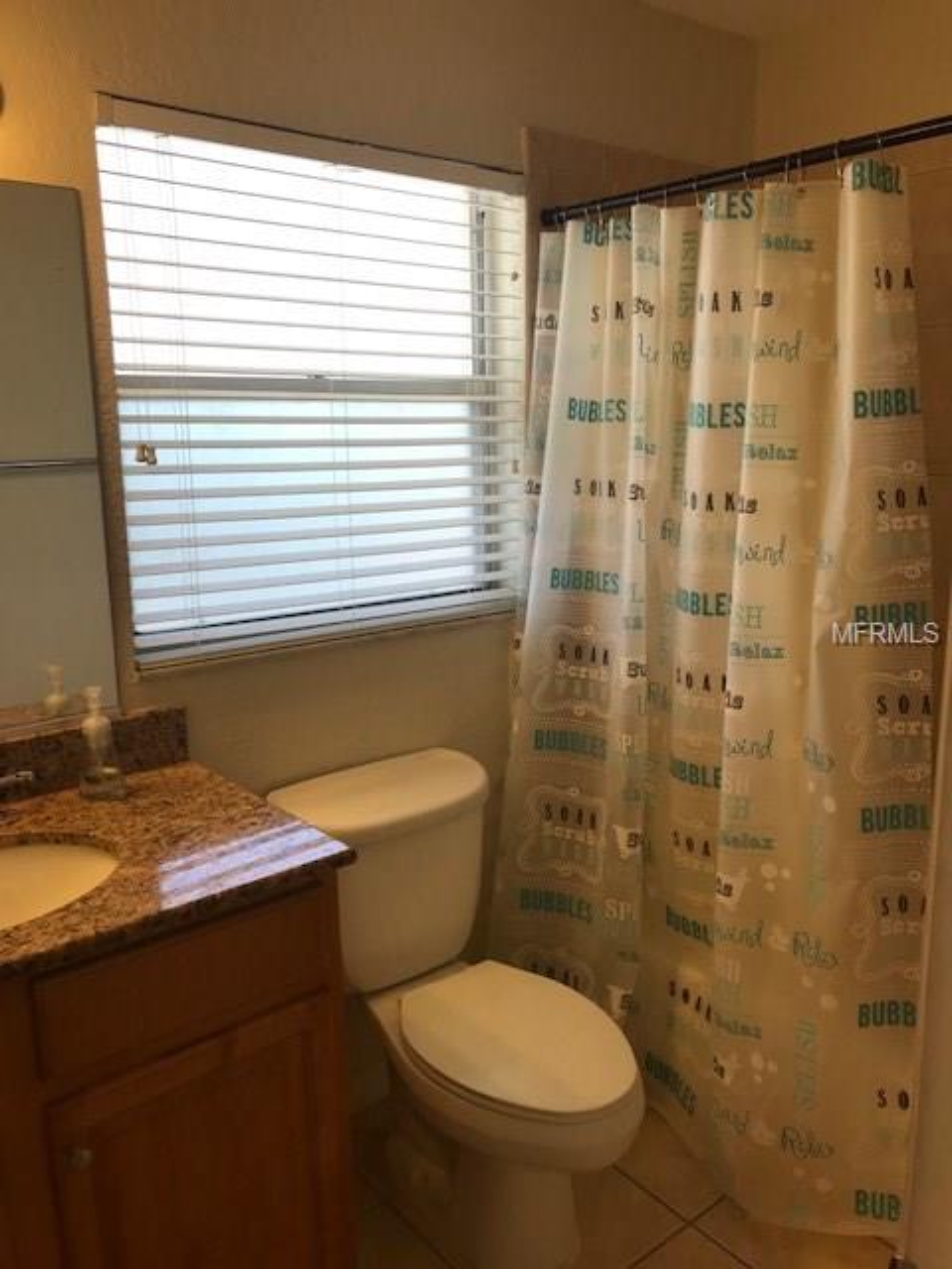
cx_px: 476
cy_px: 634
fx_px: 1027
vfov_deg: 63.4
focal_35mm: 28
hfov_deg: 49.7
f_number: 1.8
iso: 32
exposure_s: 1/120
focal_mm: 3.99
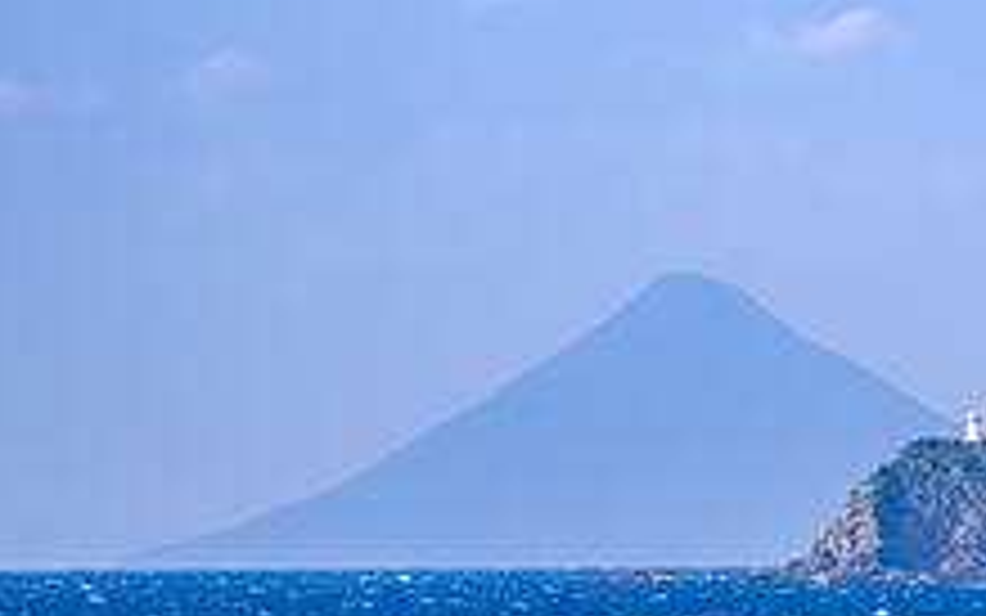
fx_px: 8252
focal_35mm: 307
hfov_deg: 6.8
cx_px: 1333
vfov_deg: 4.3
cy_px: 391
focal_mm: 110
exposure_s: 1/320
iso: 640
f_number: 9
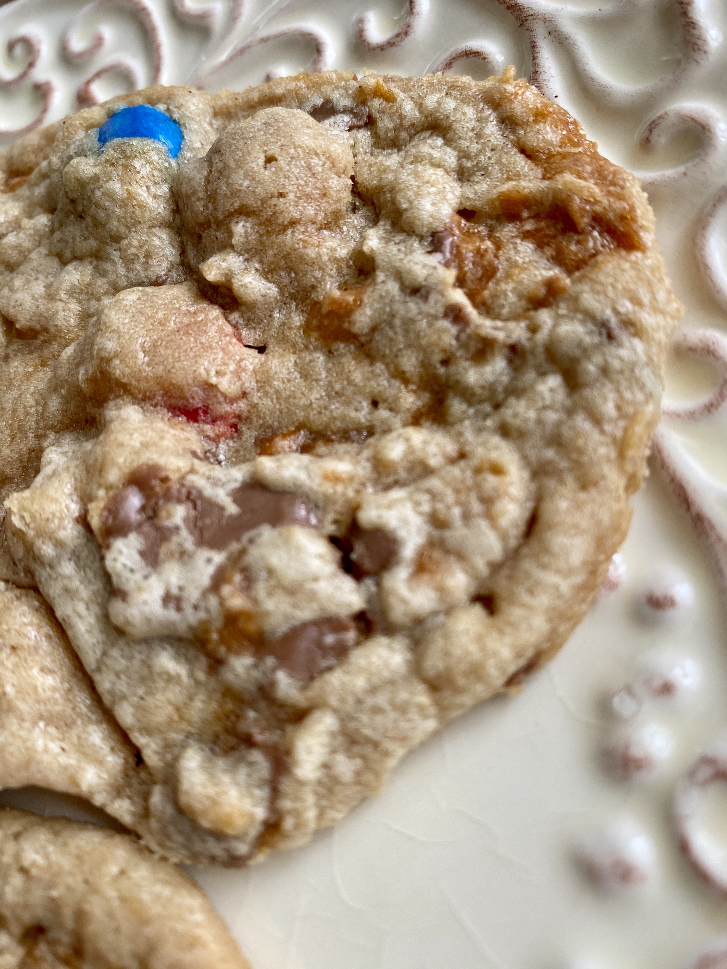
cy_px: 484
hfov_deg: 53.1
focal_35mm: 26
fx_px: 728
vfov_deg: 67.3
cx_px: 364
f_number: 1.8
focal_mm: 4.25
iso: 80
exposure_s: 1/121
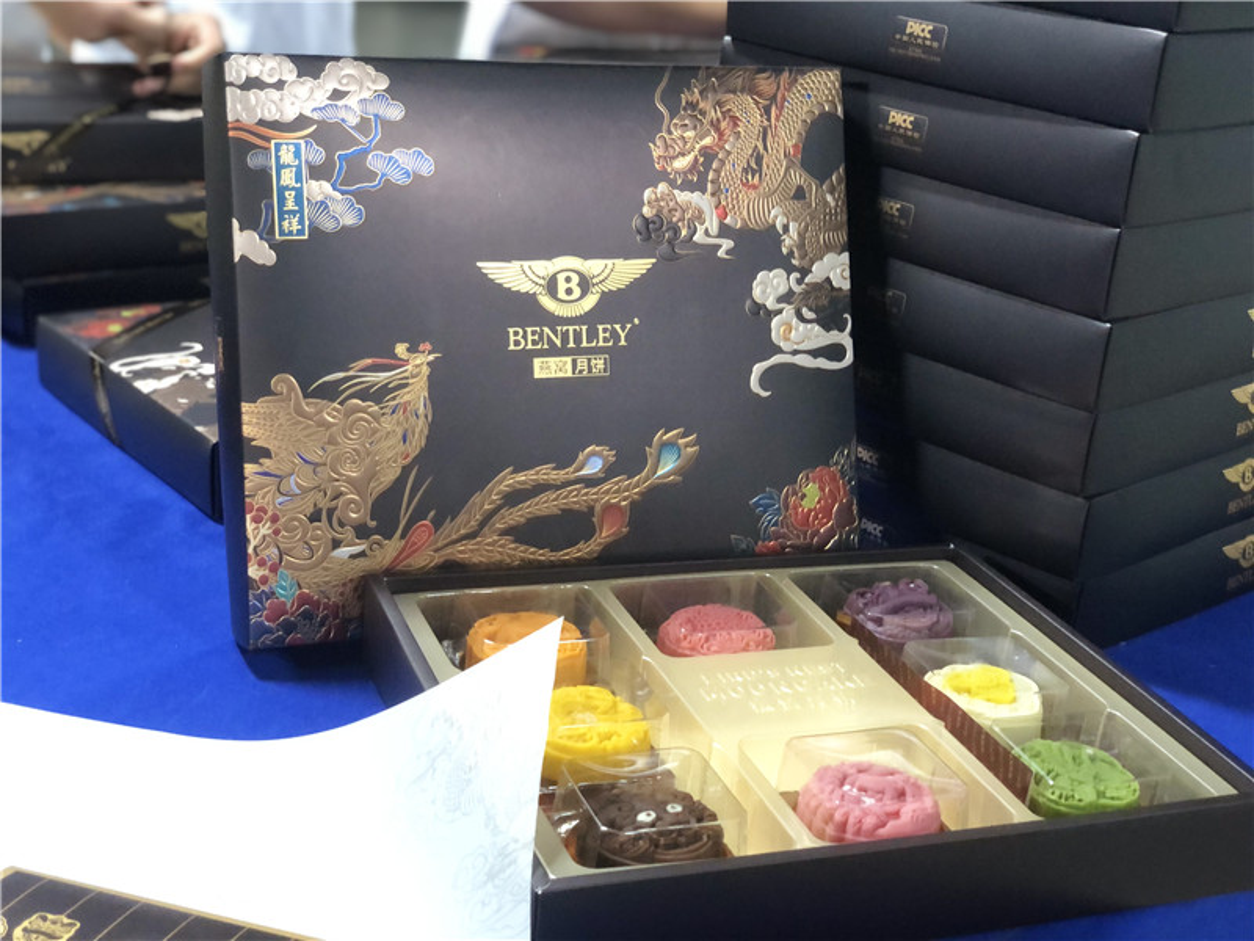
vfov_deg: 28.0
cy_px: 470
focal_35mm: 52
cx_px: 627
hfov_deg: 36.8
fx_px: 1884
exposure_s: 1/9
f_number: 2.4
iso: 160
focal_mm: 6
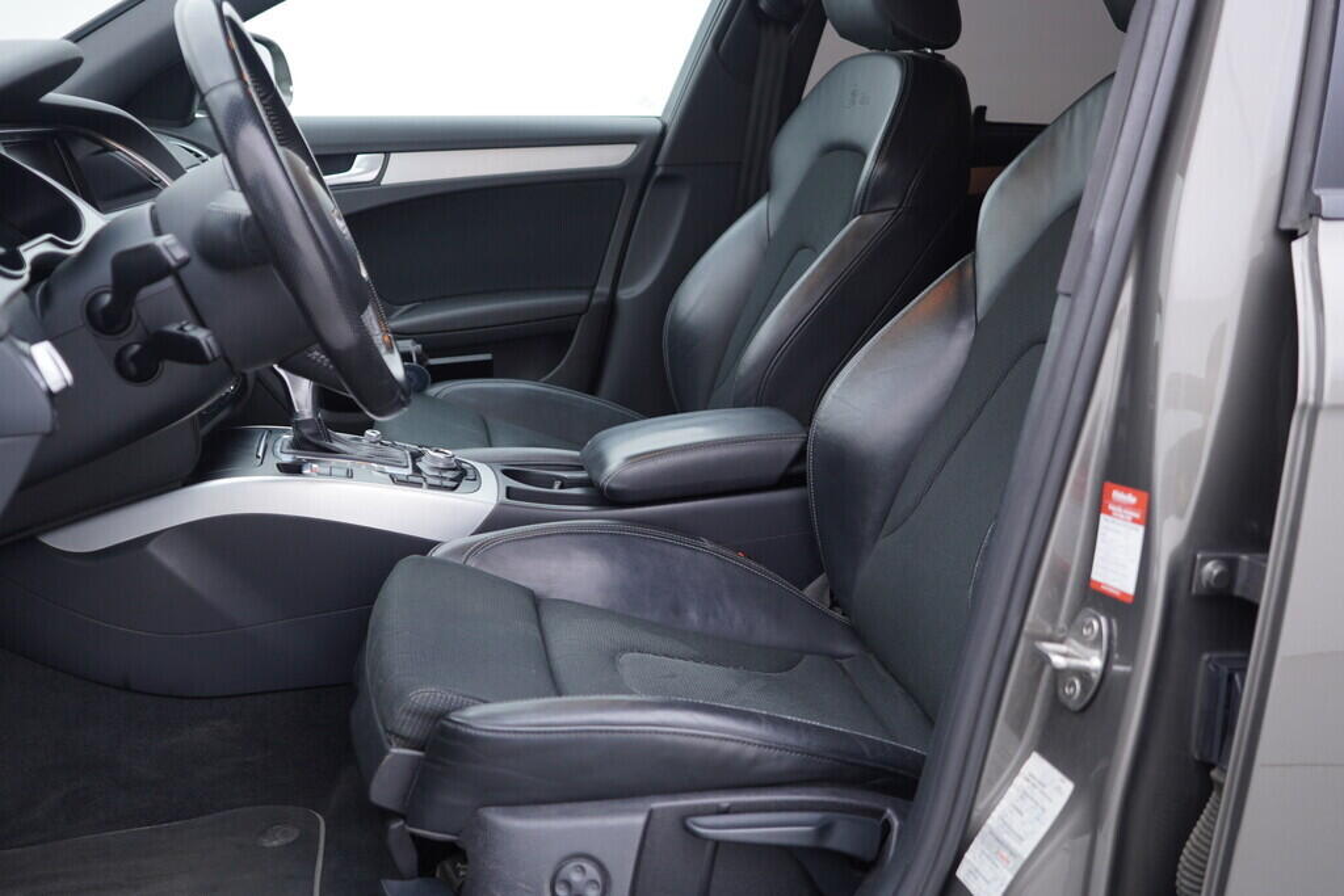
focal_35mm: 36
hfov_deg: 53.1
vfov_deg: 36.9
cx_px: 672
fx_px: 1344
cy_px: 448
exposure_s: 1/40
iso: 160
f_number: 2.8
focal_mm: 24
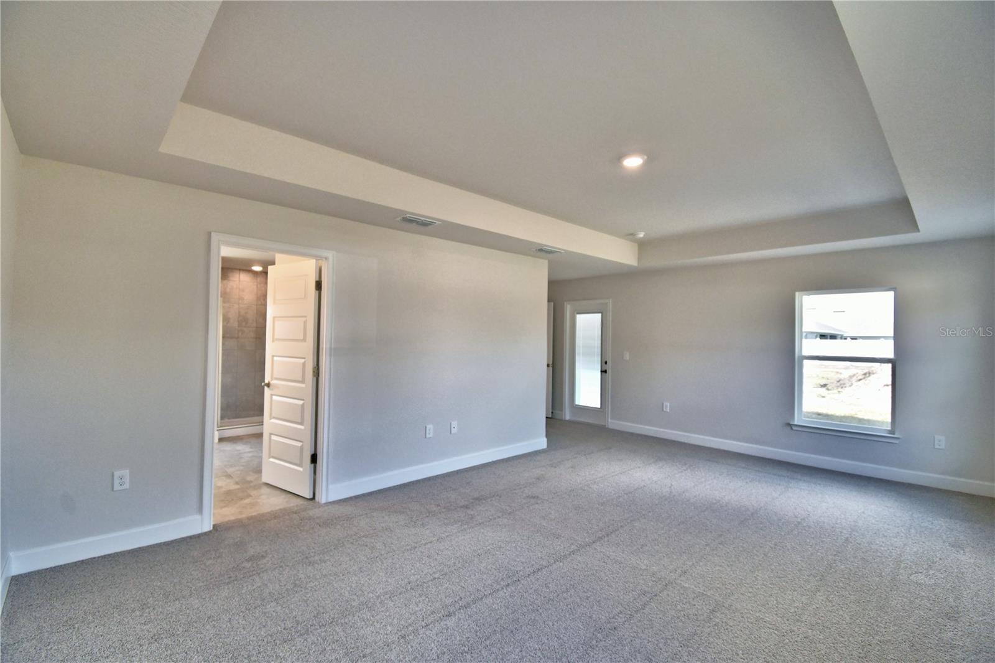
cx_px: 498
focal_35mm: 15
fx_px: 414
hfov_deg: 100.4
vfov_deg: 77.3
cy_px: 332
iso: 360
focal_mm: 10
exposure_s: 1/125
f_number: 4.5
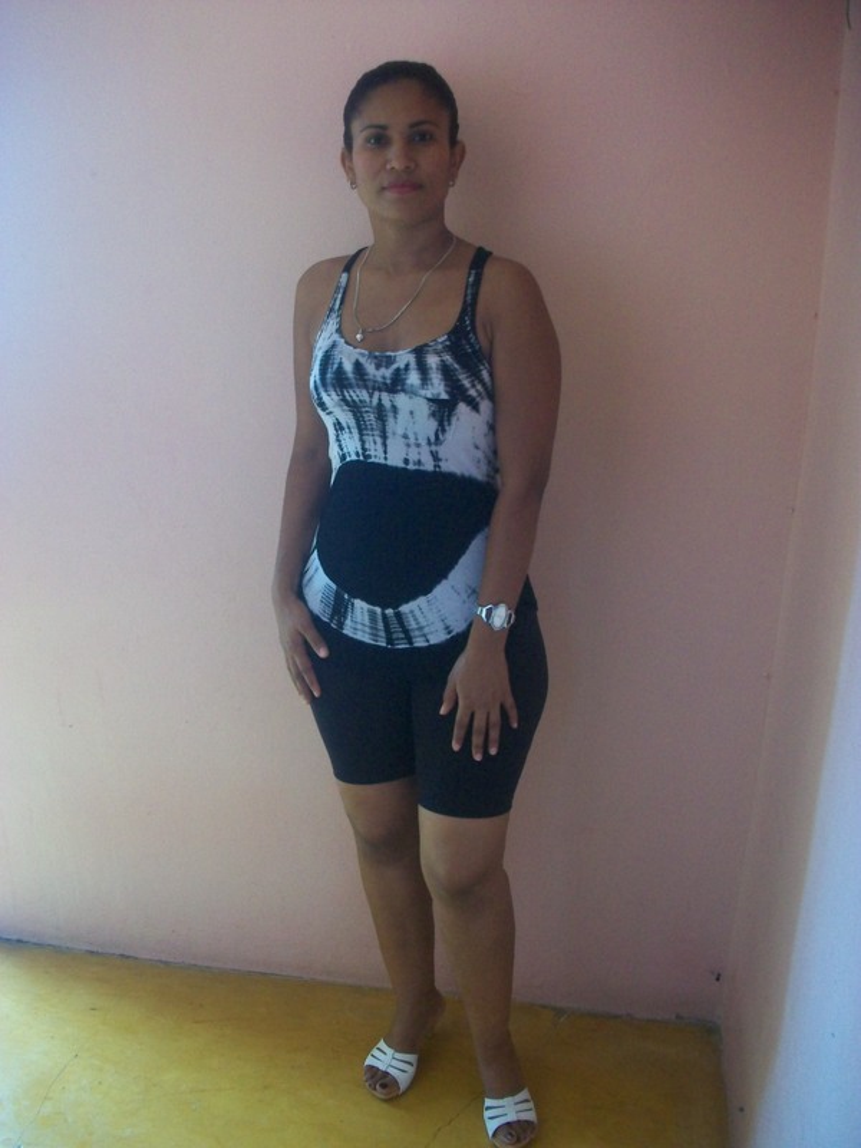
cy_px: 574
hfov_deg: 41.8
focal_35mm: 34
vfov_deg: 54.0
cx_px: 430
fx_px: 1128
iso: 160
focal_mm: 5.7
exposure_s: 1/20
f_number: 2.8
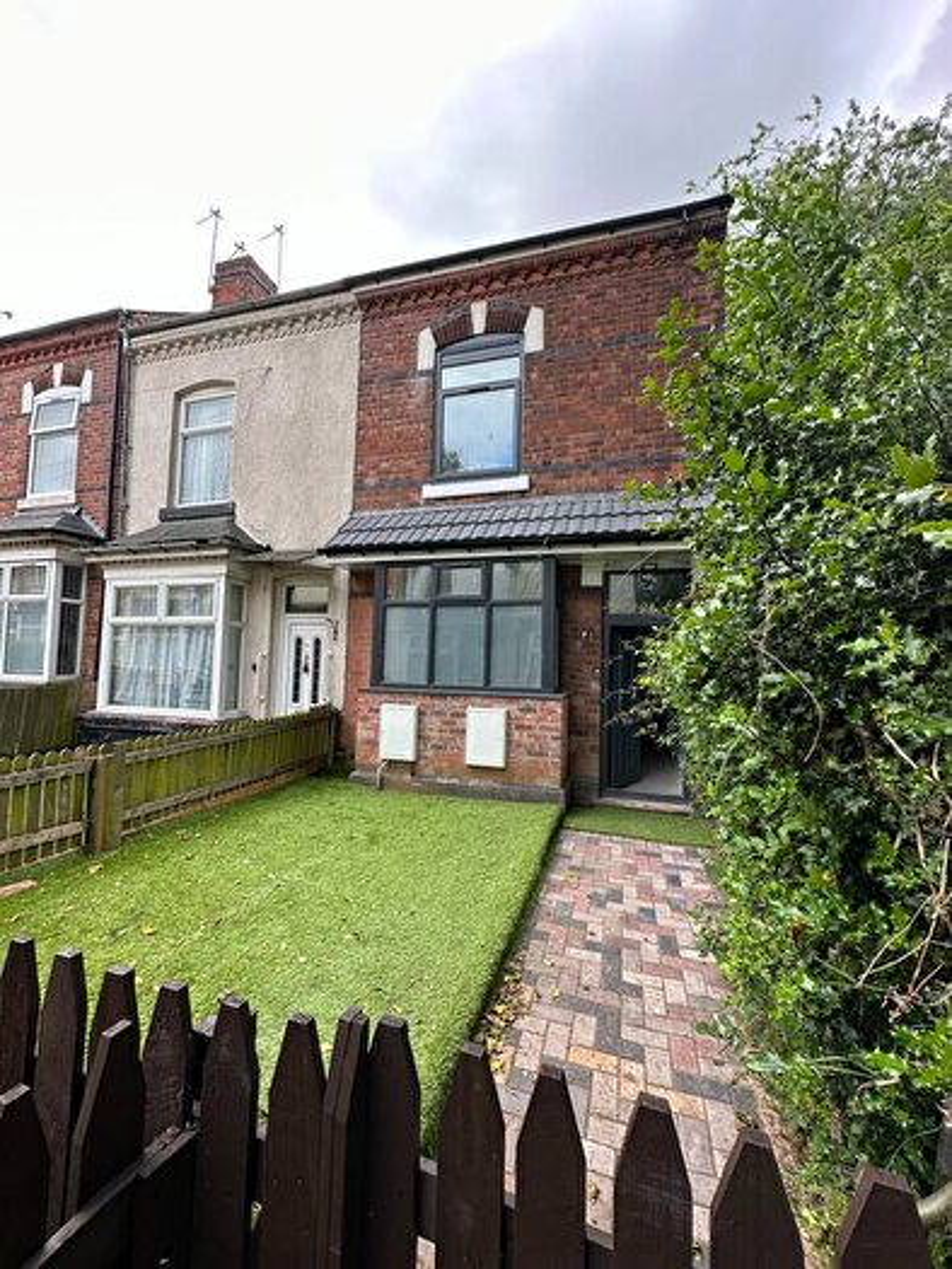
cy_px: 634
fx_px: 513
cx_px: 476
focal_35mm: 14
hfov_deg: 85.7
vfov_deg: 102.1
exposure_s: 1/215
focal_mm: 2.22
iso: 40
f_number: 2.2
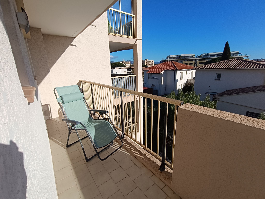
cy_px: 100
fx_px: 122
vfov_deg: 78.1
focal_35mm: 16
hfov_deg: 94.5
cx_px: 132
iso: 51
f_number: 2.2
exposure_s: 1/1764
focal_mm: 1.66
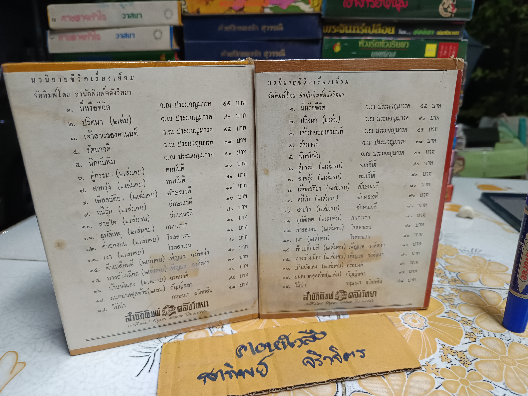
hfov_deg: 71.6
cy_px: 198
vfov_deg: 56.8
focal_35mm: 24
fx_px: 366
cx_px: 264
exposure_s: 1/25
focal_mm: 5.31
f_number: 1.7
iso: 1054
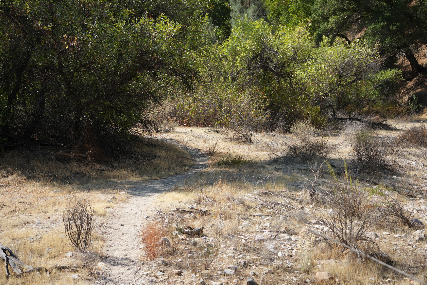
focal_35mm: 66
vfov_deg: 20.6
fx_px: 783
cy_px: 142
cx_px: 214
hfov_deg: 30.5
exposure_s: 1/1000
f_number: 5
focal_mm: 66
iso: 320
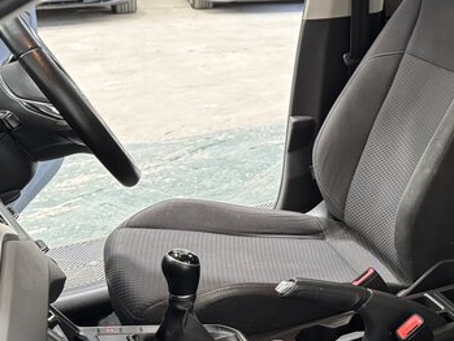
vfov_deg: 26.5
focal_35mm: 55
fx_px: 722
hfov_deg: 30.9
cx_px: 507
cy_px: 210
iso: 640
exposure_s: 1/33
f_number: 1.78
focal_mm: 6.76
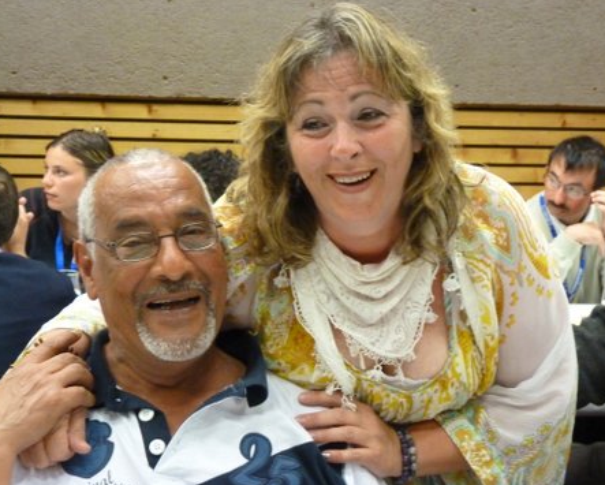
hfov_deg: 25.7
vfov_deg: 20.7
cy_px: 243
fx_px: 1326
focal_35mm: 74
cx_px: 314
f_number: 3.4
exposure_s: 1/40
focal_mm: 12.4
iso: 800
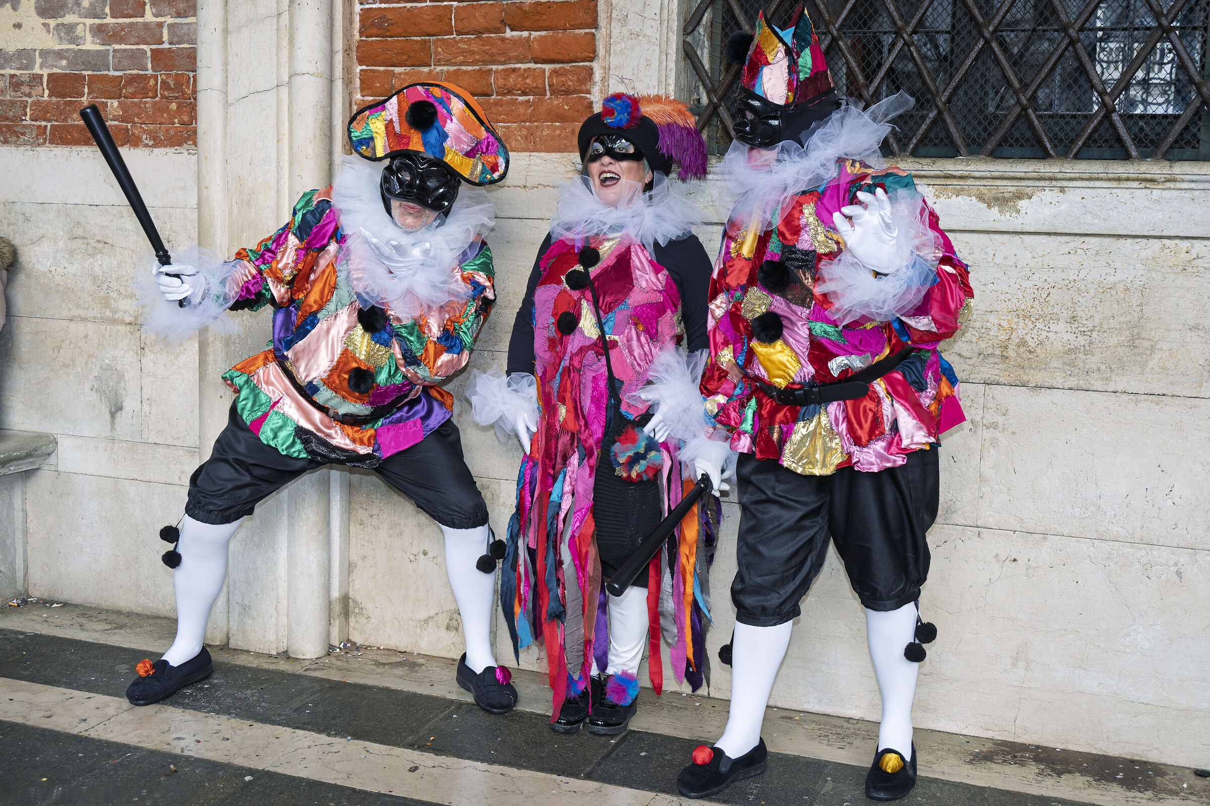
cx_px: 605
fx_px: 1378
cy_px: 403
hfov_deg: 47.4
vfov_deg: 32.6
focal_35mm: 41
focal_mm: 41
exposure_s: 1/160
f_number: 5
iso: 400
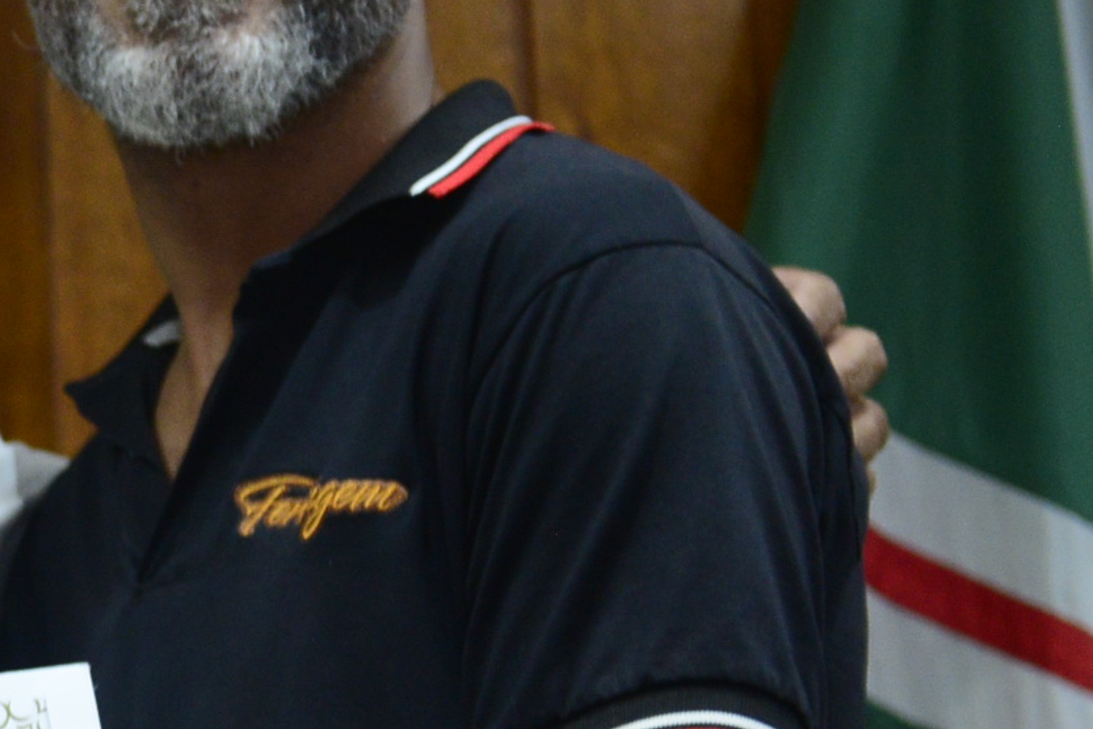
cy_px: 594
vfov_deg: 6.1
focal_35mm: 224
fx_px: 6803
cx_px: -793
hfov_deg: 8.8
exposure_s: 1/125
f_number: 3.2
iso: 2000
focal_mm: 62
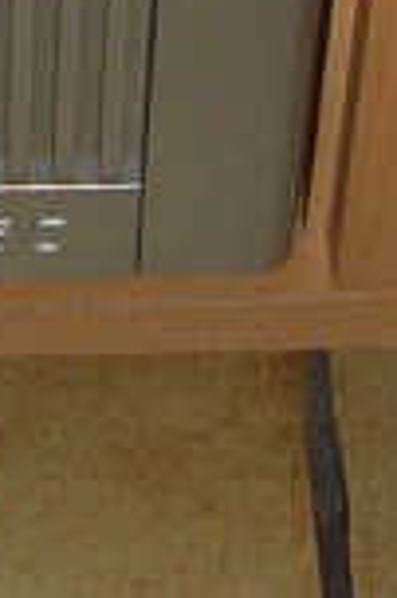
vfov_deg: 8.9
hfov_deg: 6.5
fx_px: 3448
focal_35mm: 208
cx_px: -106
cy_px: -873
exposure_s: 1/60
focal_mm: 6.2
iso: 200
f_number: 2.7
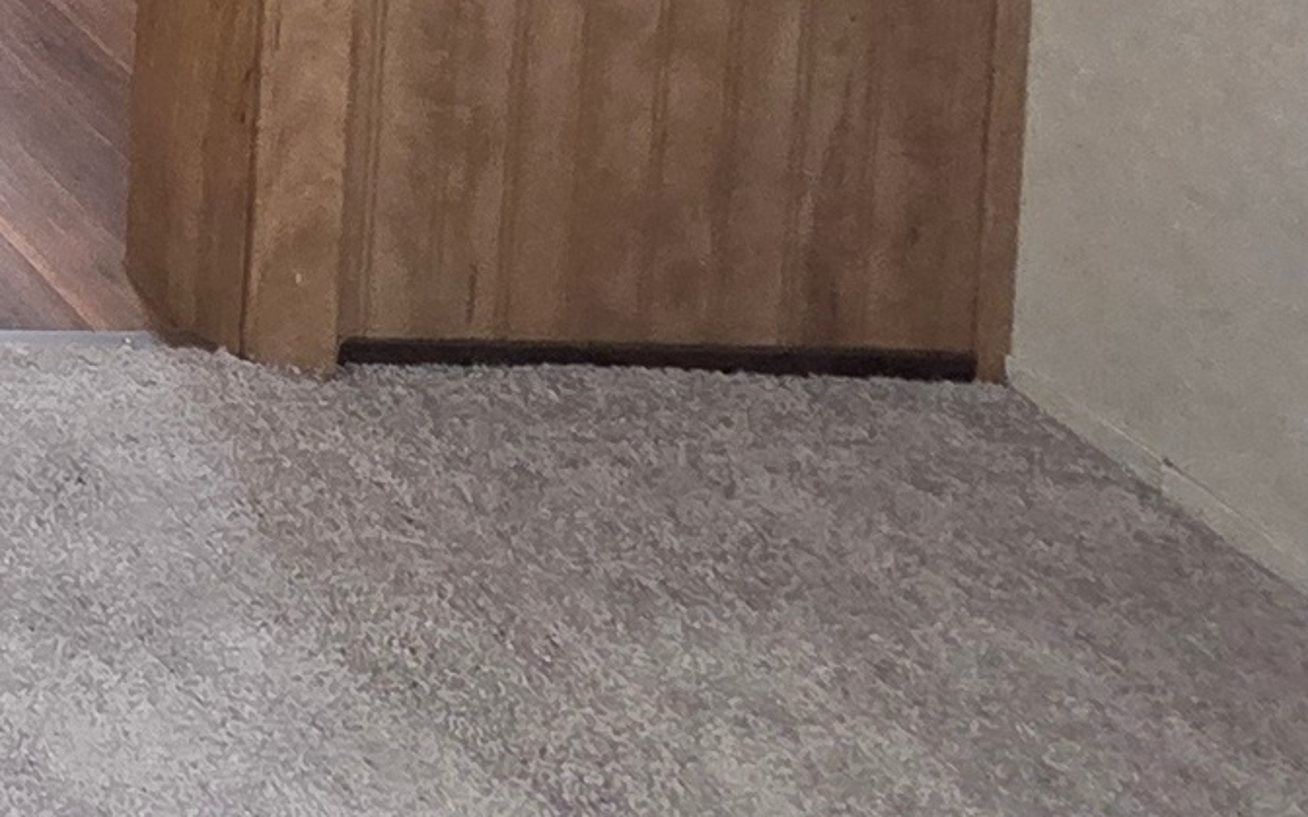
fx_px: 2246
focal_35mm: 63
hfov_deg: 16.9
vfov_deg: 13.0
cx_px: -1590
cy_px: -1342
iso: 160
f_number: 2.2
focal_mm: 2.2
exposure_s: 1/120
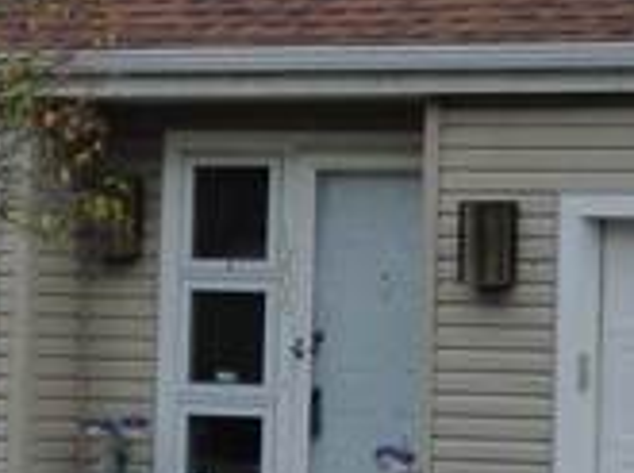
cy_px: 127
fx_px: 3637
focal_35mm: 199
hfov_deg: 9.8
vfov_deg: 7.4
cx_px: 807
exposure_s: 1/1000
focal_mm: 5.53
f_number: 3.3
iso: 200
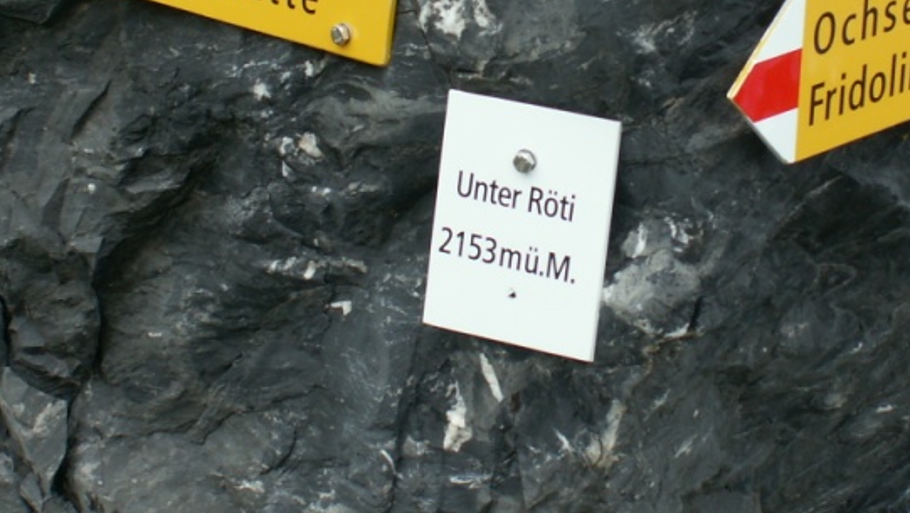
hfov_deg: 15.8
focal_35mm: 136
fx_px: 3283
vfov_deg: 8.9
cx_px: 585
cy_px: 10
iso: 50
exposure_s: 1/50
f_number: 4
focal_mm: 11.09
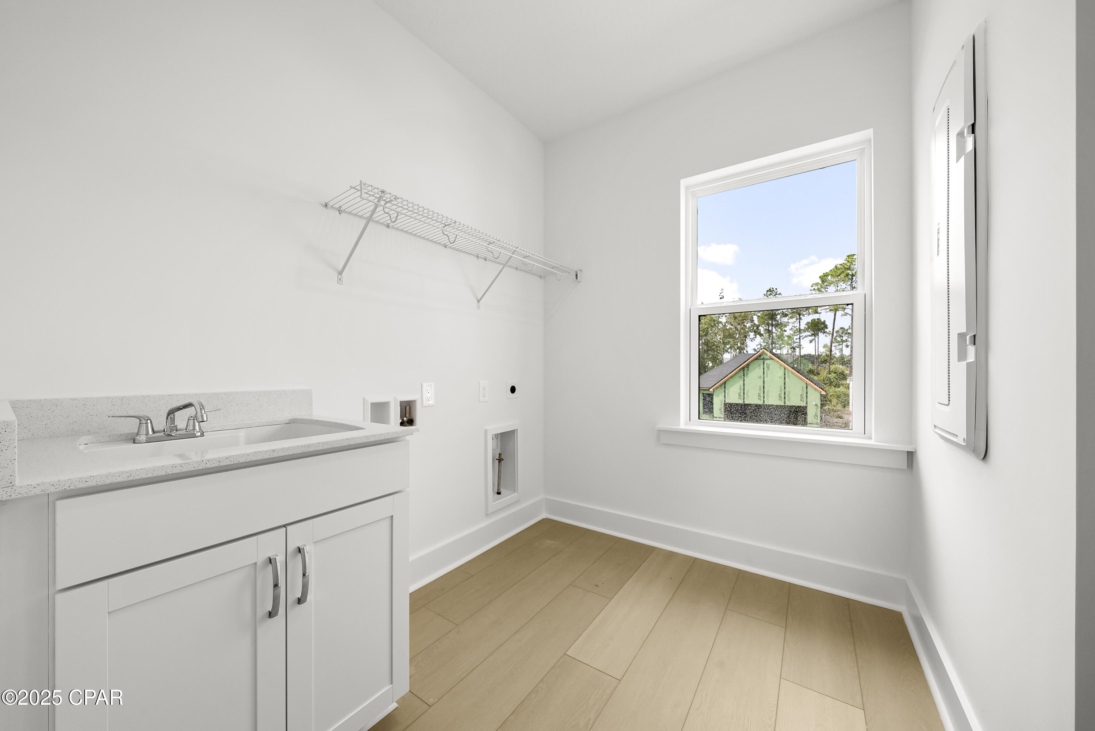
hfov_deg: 112.6
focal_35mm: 12
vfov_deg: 90.1
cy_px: 366
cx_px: 548
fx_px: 365
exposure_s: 1/3
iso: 400
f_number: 9
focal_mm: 12
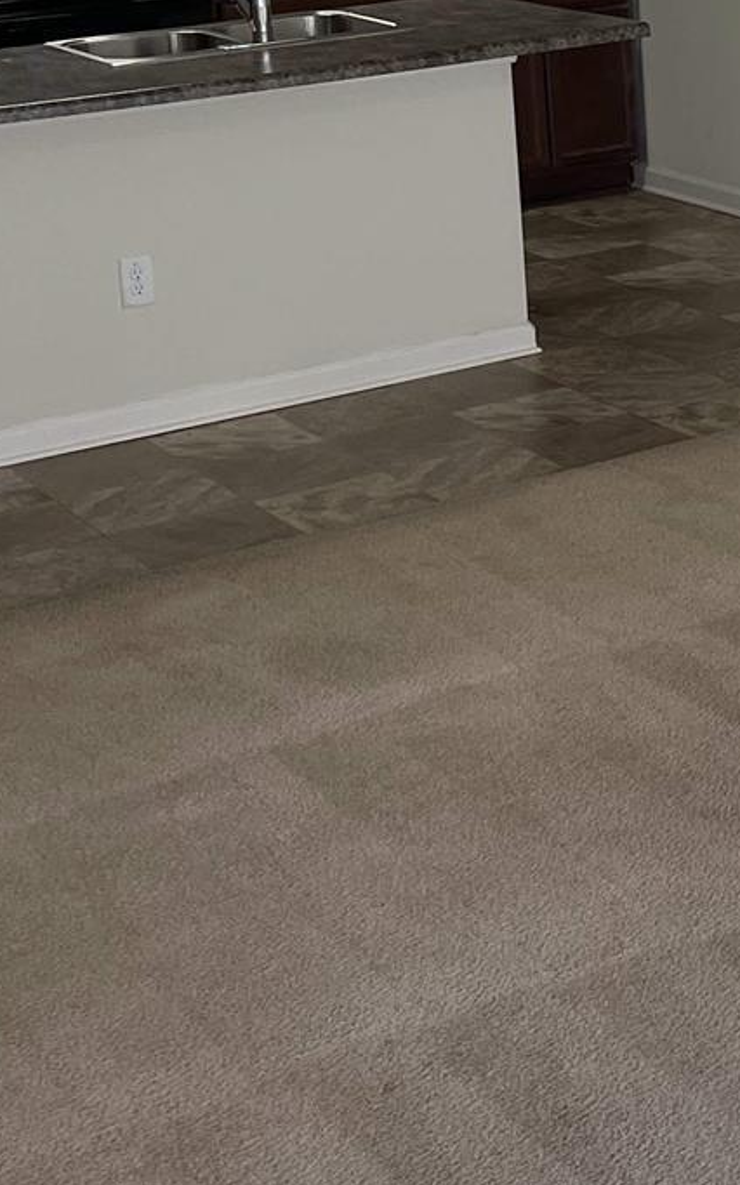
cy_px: 93
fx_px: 2583
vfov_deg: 25.0
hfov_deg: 15.2
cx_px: 1082
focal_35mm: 80
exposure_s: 1/120
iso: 64
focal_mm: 5.1
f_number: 1.6
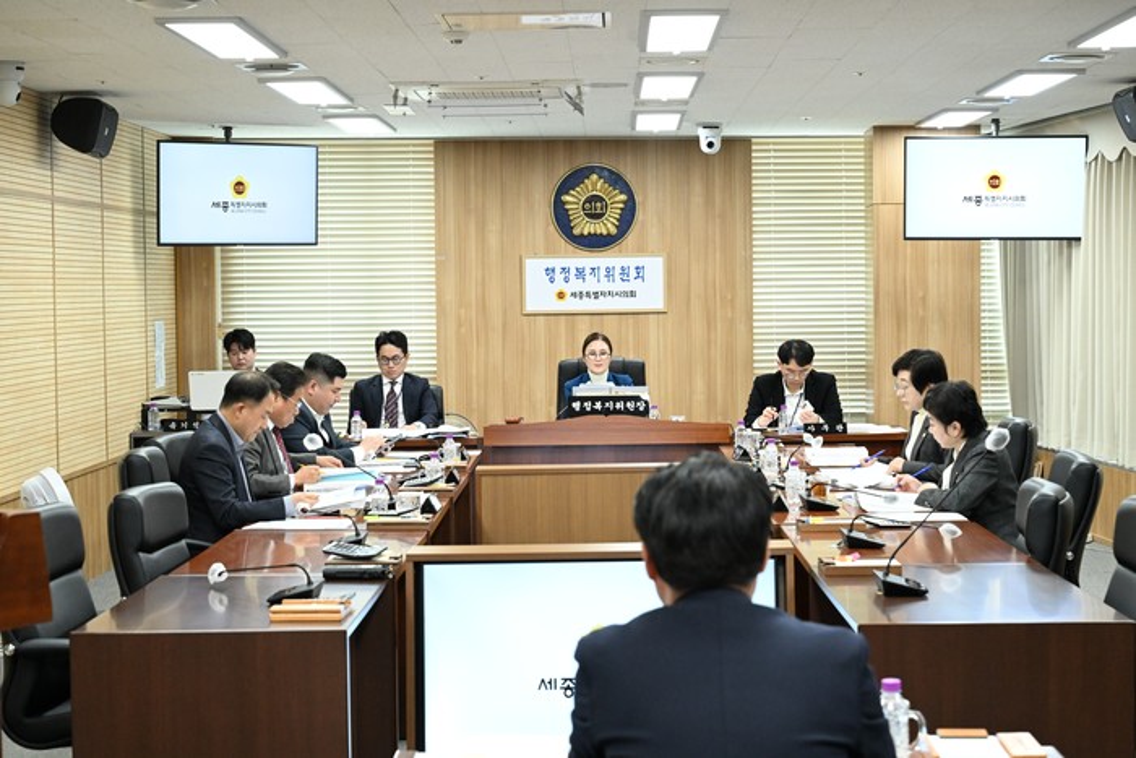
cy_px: 379
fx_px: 2209
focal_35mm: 70
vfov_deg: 19.5
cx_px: 568
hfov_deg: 28.8
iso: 5000
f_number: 7.1
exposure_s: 1/125
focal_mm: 70
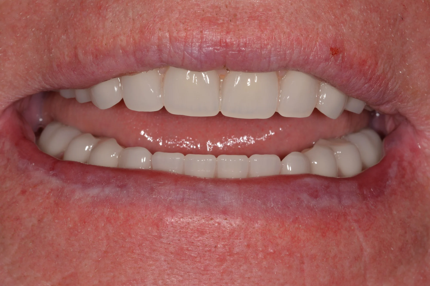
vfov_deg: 8.7
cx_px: 215
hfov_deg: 13.0
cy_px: 143
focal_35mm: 158
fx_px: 1881
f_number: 22
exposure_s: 1/200
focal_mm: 105
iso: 100
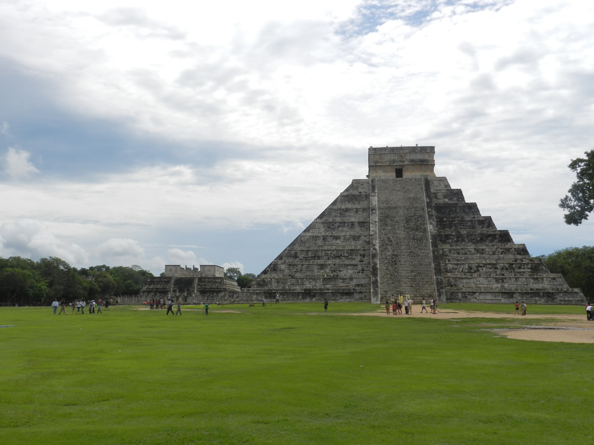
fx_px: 652
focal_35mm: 38
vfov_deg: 37.7
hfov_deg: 49.0
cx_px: 297
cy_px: 222
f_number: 6.3
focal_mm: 6.7
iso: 160
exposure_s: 1/800
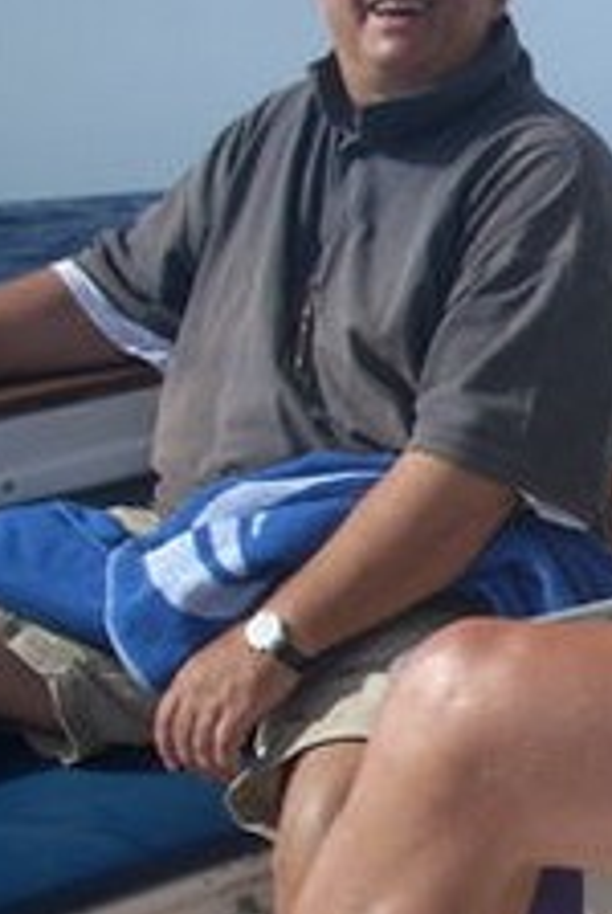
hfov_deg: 12.1
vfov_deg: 18.9
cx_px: 934
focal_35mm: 108
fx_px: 2745
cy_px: 404
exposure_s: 1/310
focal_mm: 6.2
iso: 64
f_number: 5.6
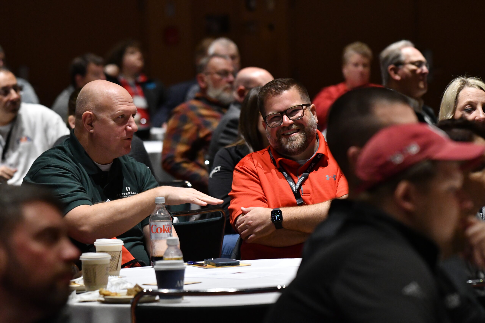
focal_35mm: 262
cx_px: 242
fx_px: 3536
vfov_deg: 5.2
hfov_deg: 7.8
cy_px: 162
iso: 5000
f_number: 4.5
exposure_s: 1/100
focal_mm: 175
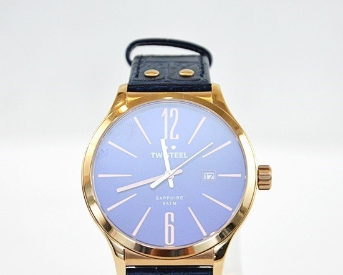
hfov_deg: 12.0
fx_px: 1634
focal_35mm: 161
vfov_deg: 9.6
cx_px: 167
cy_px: 186
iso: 1600
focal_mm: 70
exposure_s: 1/250
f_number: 5.3
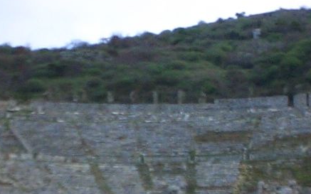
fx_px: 975
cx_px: 174
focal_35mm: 115
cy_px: 228
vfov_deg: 11.2
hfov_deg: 18.1
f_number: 3.5
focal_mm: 5.6
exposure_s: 1/640
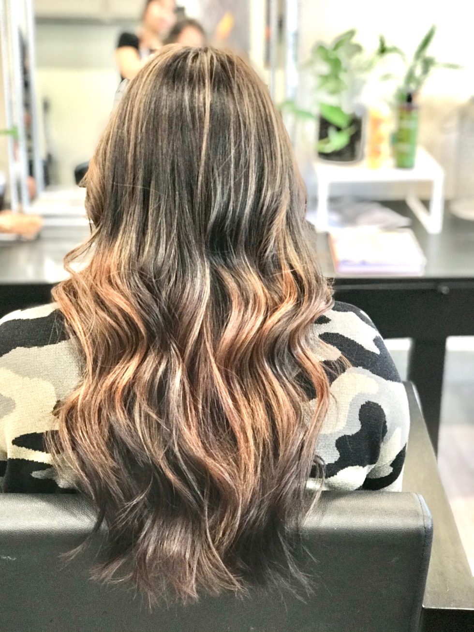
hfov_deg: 25.7
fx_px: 1041
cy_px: 316
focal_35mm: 57
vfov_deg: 33.8
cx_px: 237
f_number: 2.8
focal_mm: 6.6
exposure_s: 1/60
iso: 320
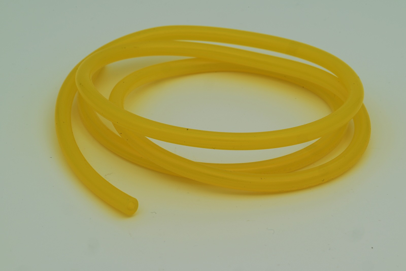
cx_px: 203
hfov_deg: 19.4
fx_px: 1185
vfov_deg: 13.1
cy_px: 136
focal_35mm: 105
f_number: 22
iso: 100
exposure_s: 1/6
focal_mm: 105
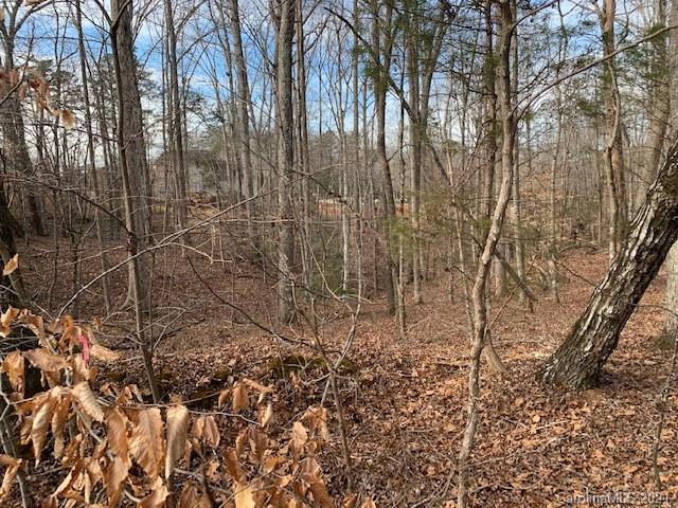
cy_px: 254
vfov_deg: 53.1
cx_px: 339
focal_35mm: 26
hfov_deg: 67.3
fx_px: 509
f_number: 1.8
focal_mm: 4.25
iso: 25
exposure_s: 1/255
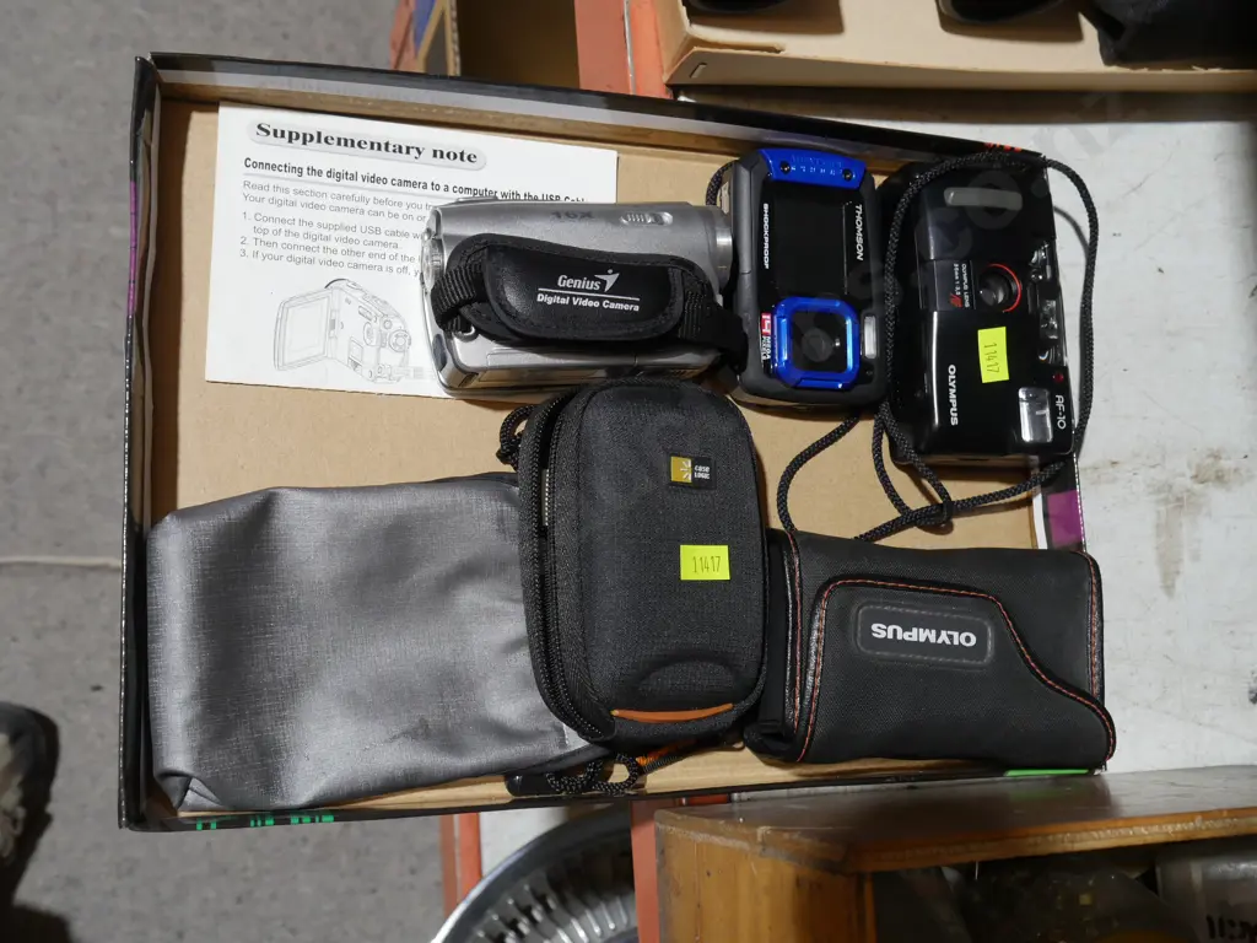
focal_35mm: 36
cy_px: 472
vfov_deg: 39.7
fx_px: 1307
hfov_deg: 51.4
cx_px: 628
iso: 800
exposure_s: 1/60
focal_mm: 18
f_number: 5.6
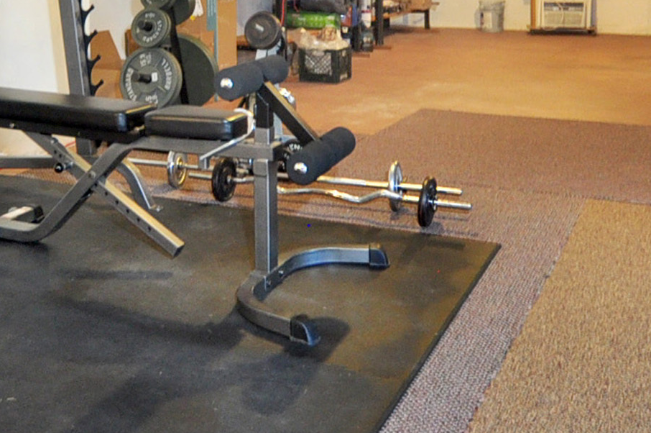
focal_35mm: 48
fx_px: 867
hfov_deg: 40.1
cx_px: 170
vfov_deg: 26.2
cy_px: -24
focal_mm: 10
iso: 640
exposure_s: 1/13
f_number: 4
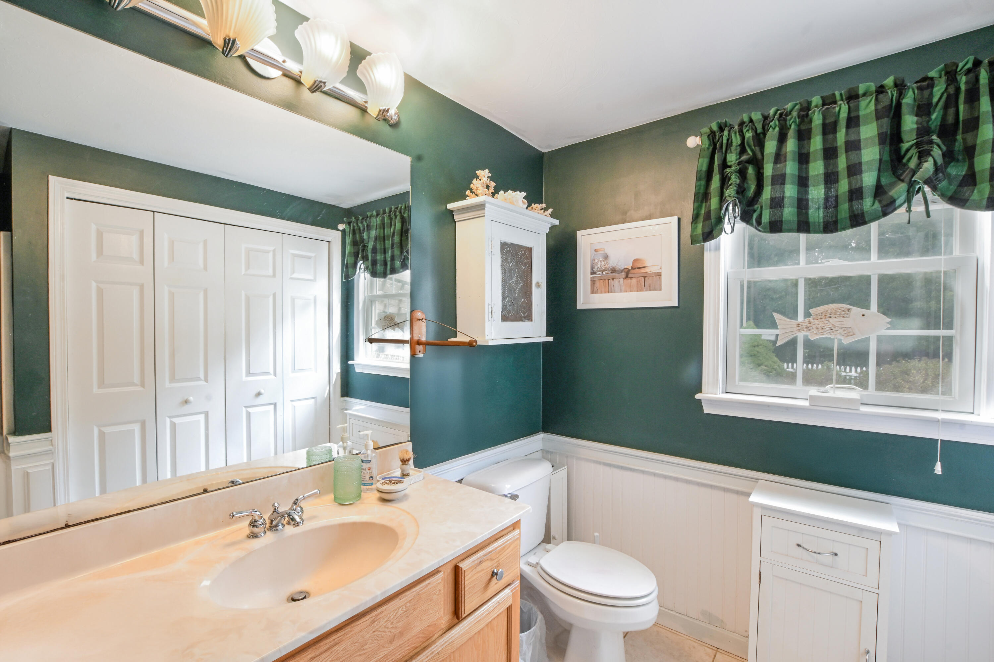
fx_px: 414
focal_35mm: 15
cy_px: 331
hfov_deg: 100.4
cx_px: 497
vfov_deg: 77.3
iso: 500
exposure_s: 1/80
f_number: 11
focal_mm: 10
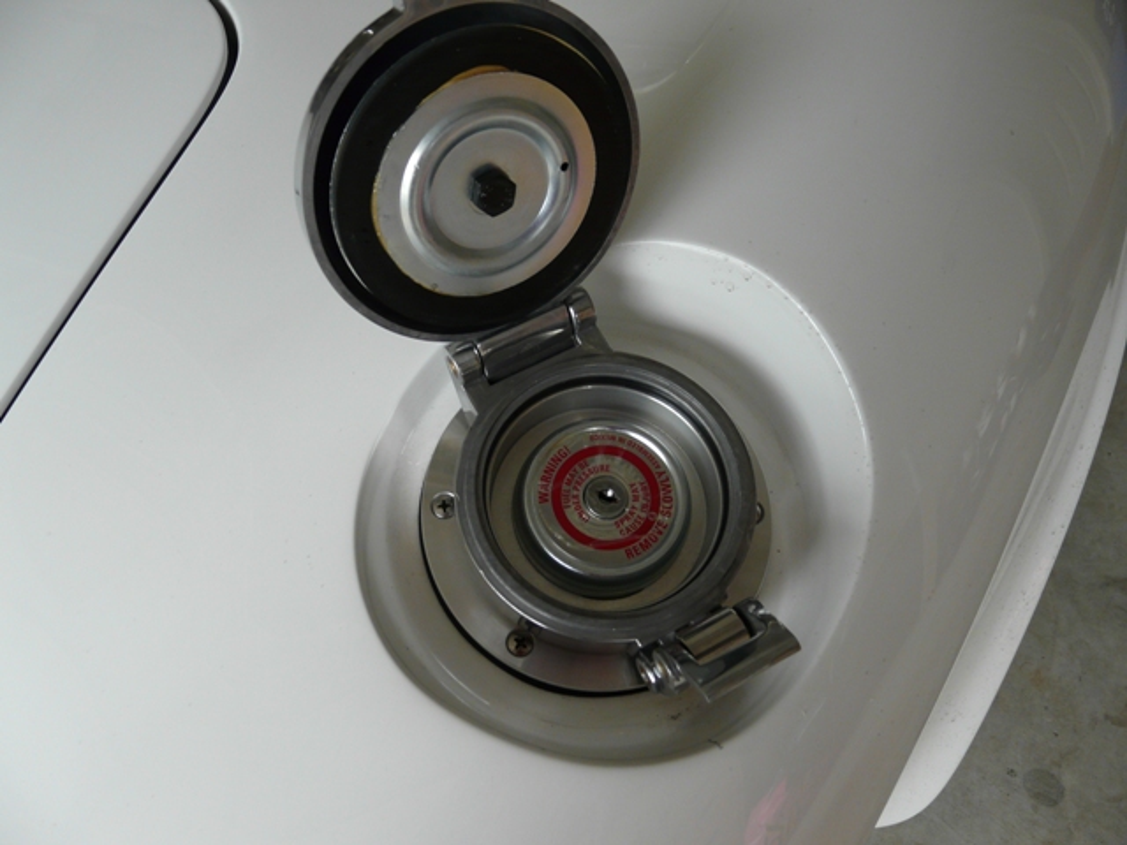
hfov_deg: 58.4
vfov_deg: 45.4
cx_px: 564
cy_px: 422
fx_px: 1009
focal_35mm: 31
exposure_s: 1/100
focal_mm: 5
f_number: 2.8
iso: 100
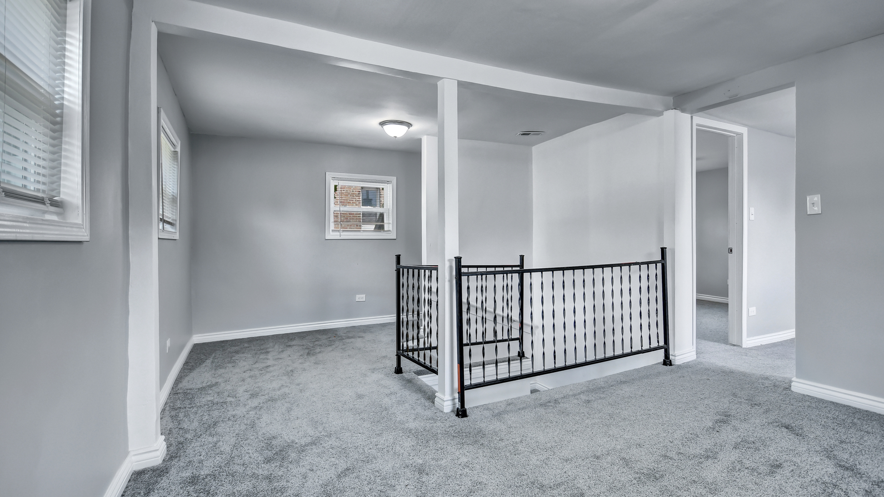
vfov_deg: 66.9
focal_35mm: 16
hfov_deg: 99.4
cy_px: 224
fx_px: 375
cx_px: 449
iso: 200
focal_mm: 10
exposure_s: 1/60
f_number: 3.5
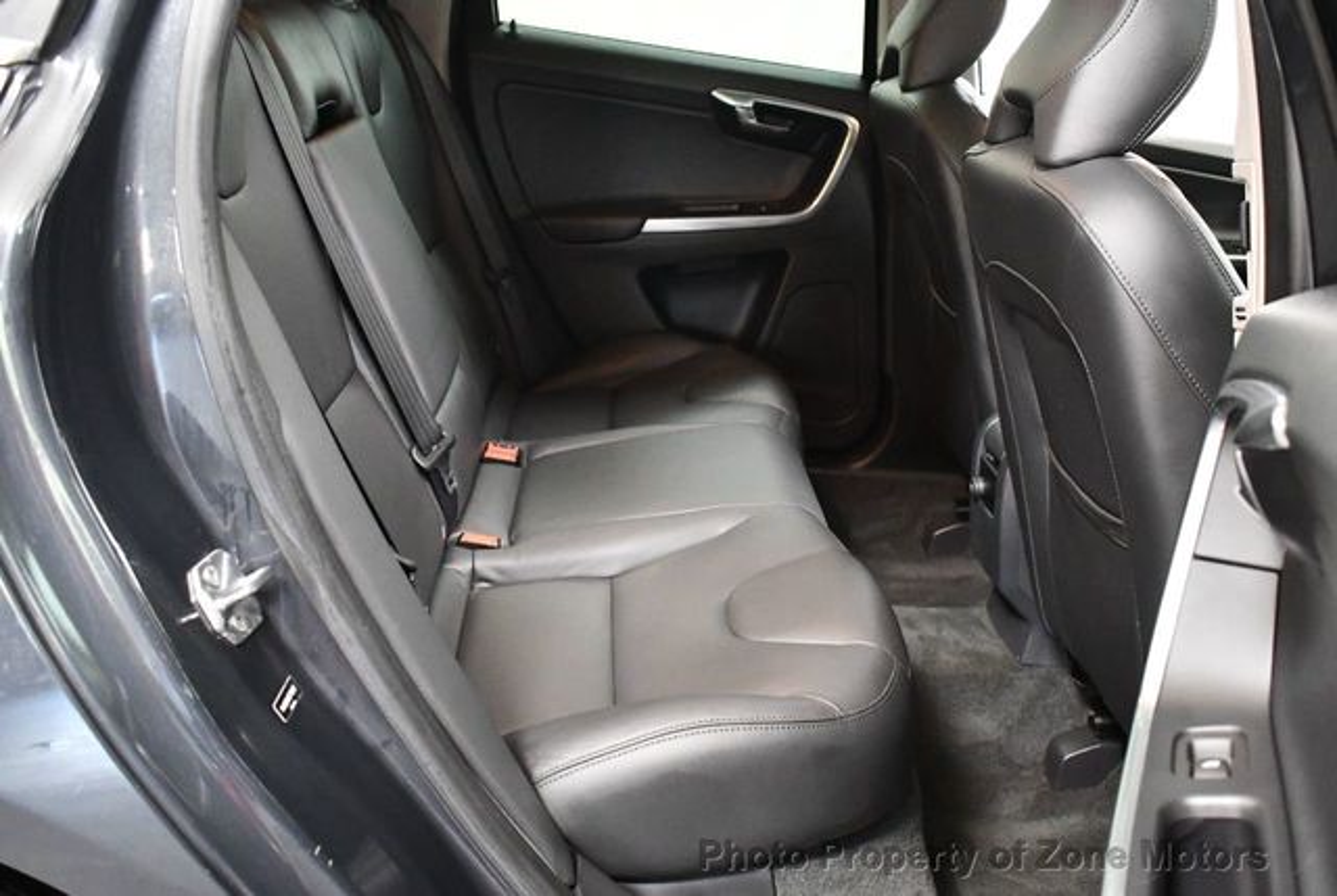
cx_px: 668
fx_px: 1339
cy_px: 448
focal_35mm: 36
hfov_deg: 53.1
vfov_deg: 37.0
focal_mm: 18
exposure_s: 1/60
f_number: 3.5
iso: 6400
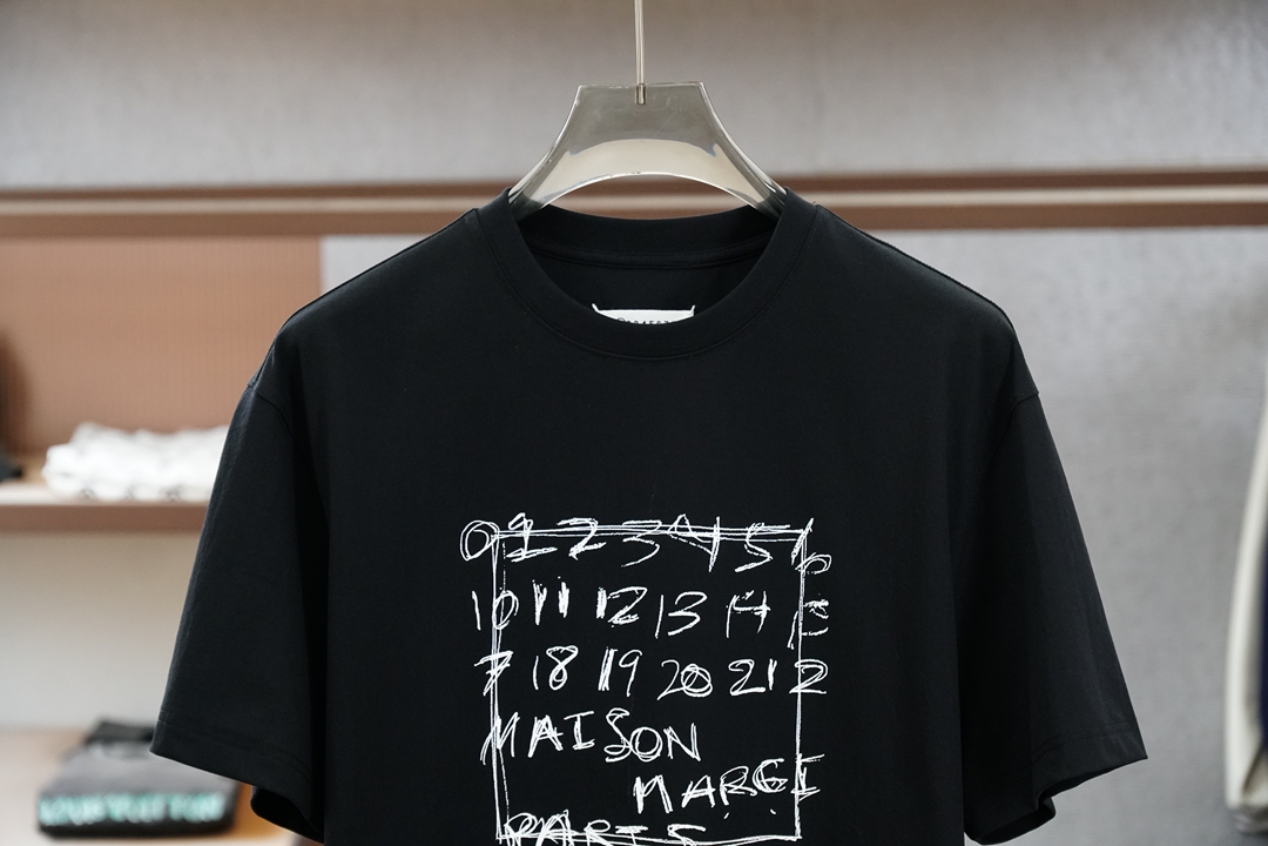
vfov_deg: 15.4
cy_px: 423
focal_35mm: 88
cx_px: 634
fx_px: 3117
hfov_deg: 23.0
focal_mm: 59
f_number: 4
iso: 1600
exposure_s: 1/100
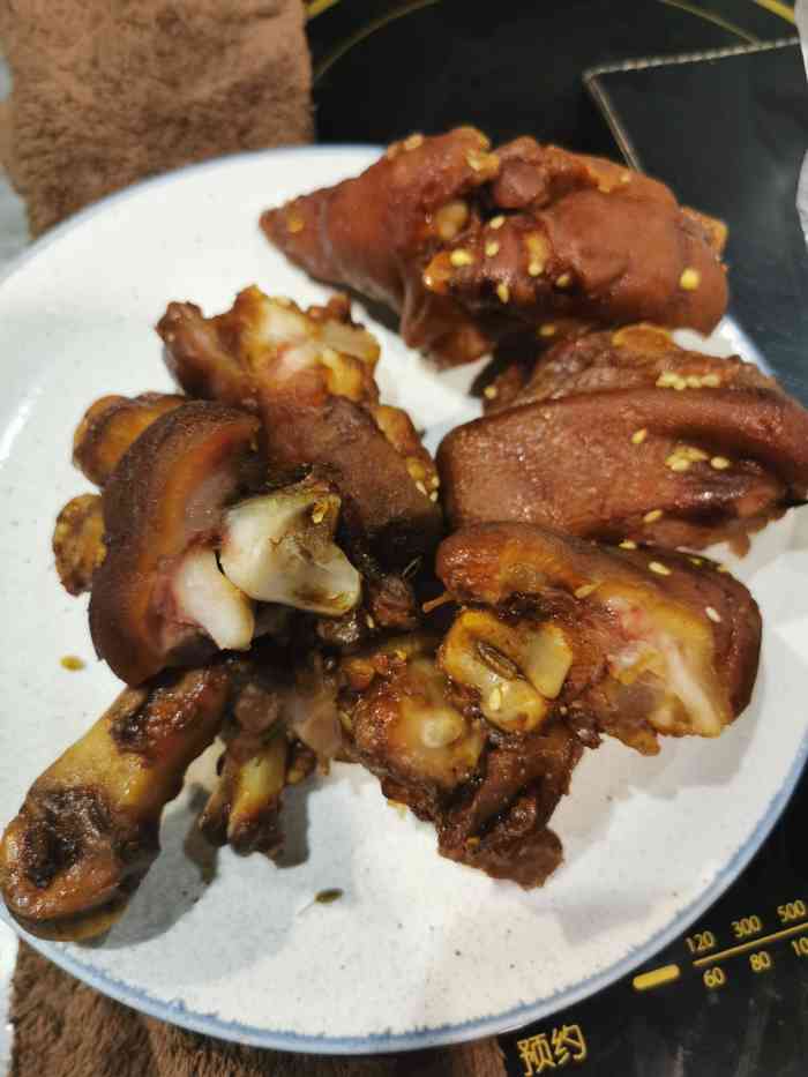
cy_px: 538
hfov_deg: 51.4
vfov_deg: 65.3
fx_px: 840
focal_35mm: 27
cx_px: 404
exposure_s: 1/33.3
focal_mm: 5.58
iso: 320
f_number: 1.8
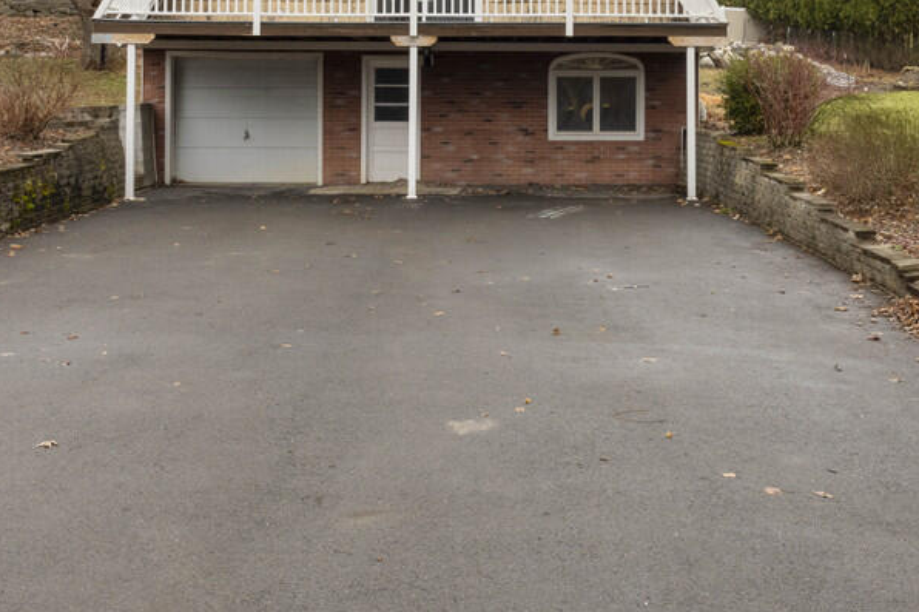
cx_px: 550
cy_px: 64
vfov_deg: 27.6
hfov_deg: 41.7
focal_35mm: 47
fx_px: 1199
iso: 100
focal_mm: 14
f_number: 8
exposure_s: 1/40
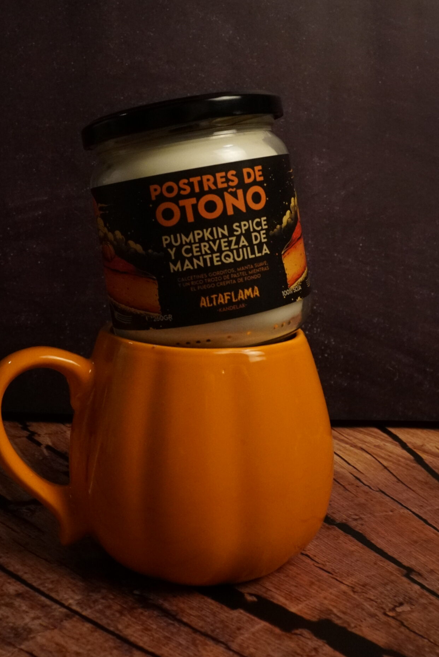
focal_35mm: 44
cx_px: 155
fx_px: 804
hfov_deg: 30.4
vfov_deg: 44.2
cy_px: 257
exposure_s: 1/100
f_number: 14
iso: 6400
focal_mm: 32
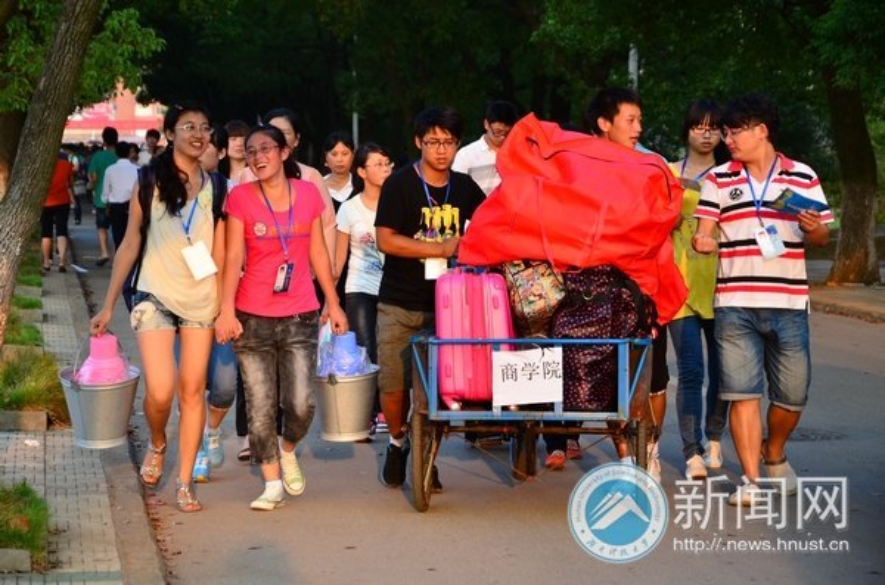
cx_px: 442
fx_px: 3127
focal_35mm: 128
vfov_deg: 10.7
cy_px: 292
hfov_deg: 16.1
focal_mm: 85
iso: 320
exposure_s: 1/160
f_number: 7.1
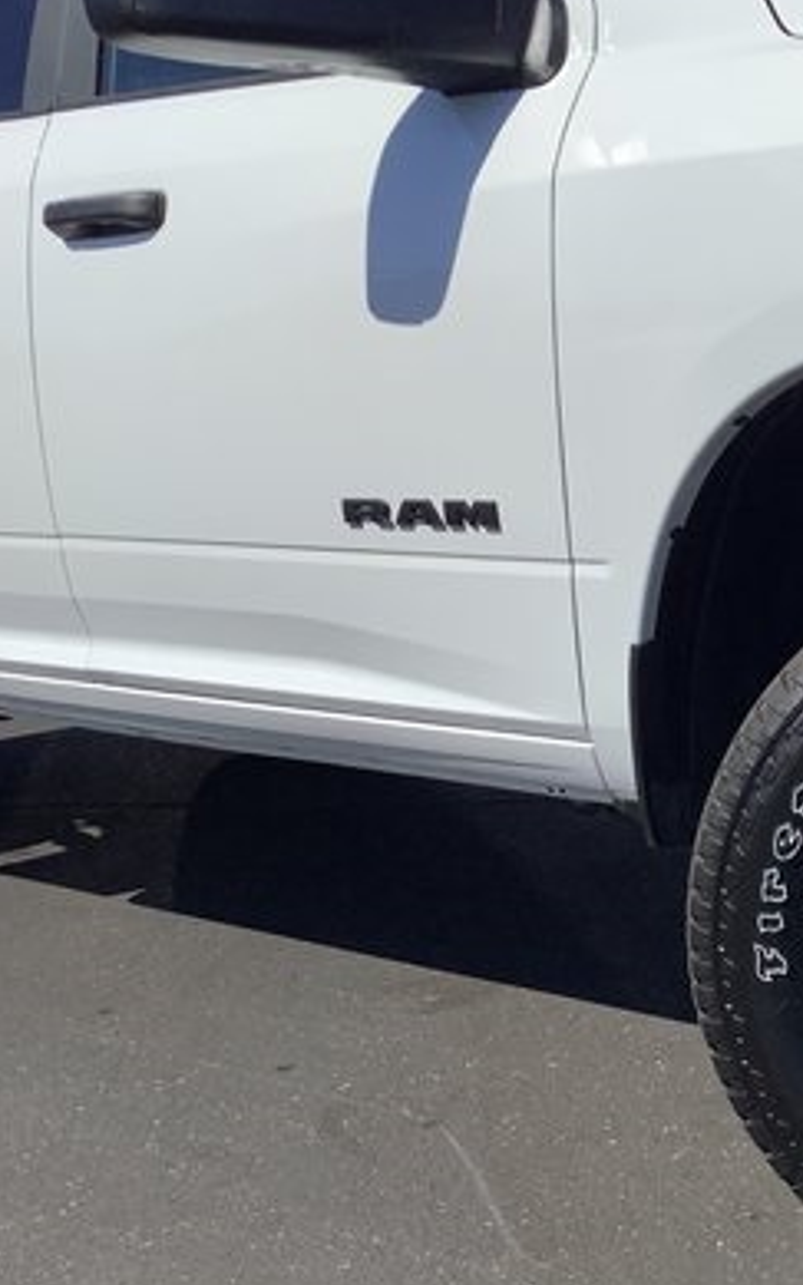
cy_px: 671
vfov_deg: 37.5
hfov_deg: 22.1
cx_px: 965
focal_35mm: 54
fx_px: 1892
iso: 25
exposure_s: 1/2915
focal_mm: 3.3
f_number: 2.4
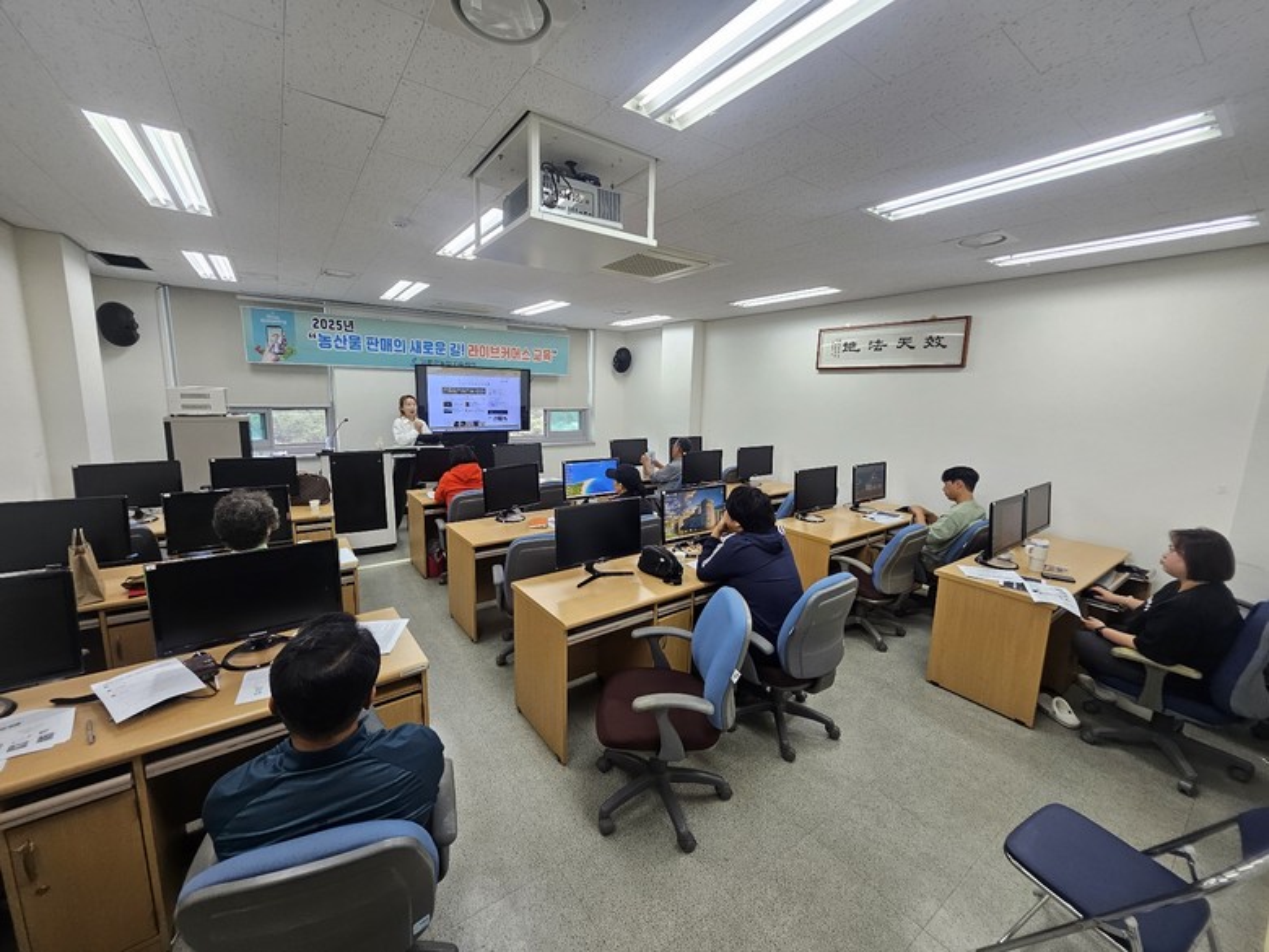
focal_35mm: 13
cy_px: 476
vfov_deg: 89.9
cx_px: 634
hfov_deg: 106.2
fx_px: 477
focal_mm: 1.7
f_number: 2.2
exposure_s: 1/60.2
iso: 64
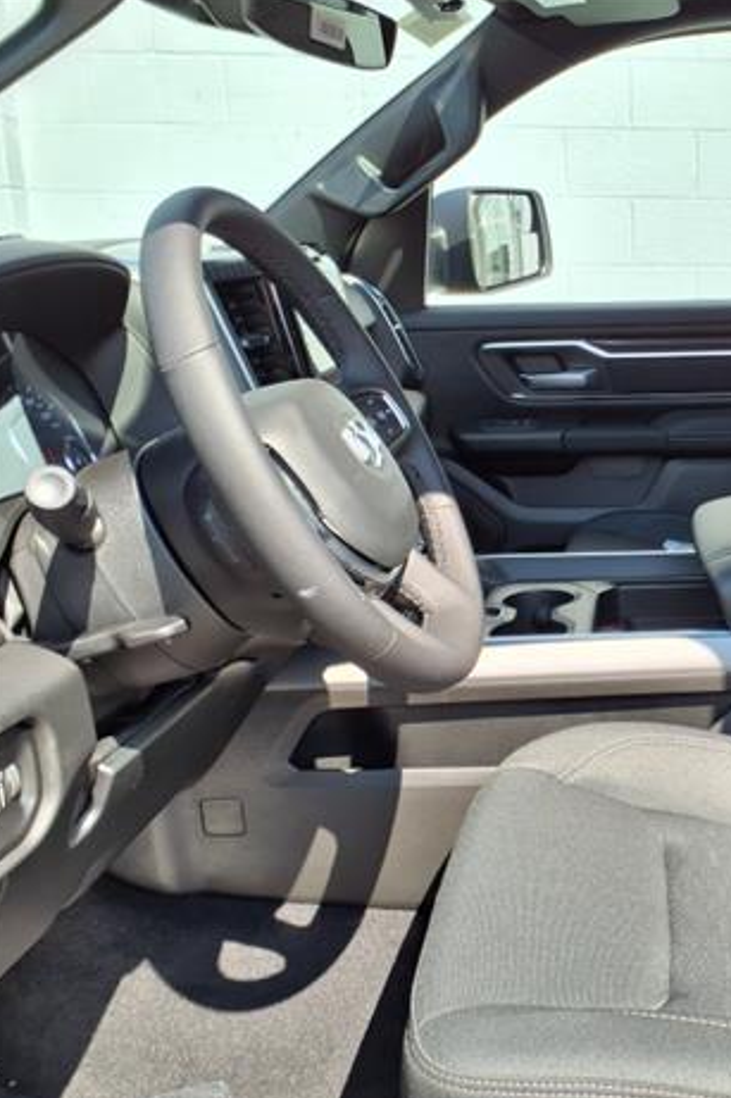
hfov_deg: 31.4
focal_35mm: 39
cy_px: 562
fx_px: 1189
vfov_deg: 49.6
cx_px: 745
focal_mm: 3.58
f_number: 1.9
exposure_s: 1/370
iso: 40
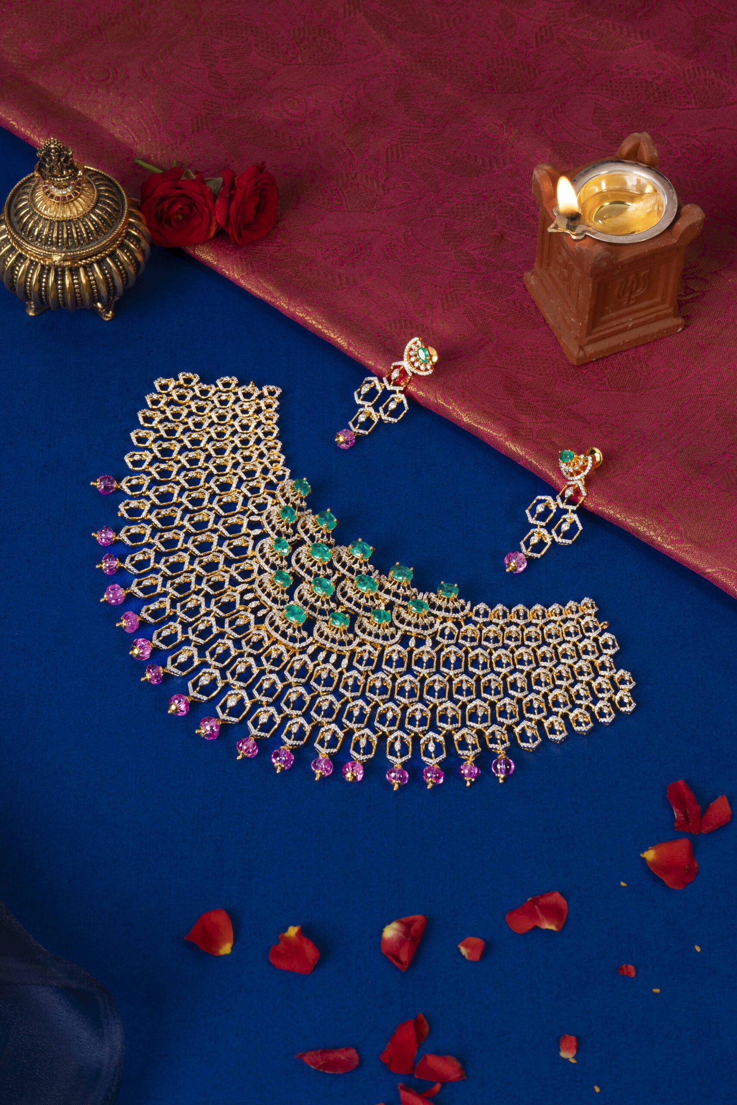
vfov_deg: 28.8
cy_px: 552
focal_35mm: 70
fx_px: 2149
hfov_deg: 19.5
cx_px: 368
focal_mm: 70
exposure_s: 1/6
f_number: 16
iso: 100
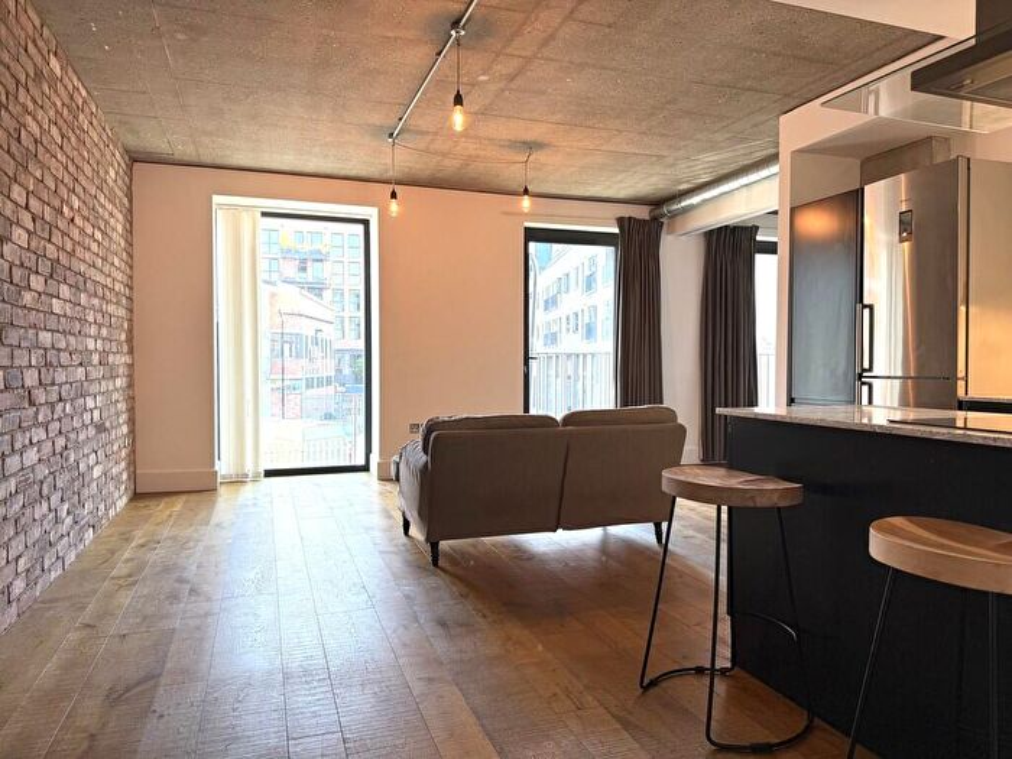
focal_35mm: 24
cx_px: 506
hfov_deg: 71.6
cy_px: 380
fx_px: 702
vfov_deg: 56.8
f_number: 1.78
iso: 100
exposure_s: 1/100
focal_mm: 6.76
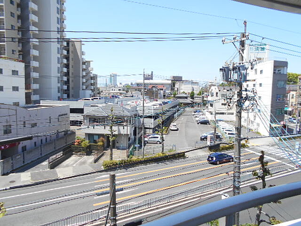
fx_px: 226
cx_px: 150
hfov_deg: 67.3
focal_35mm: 26
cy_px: 113
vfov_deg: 53.1
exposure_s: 1/500
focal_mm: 4.6
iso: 80
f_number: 3.2
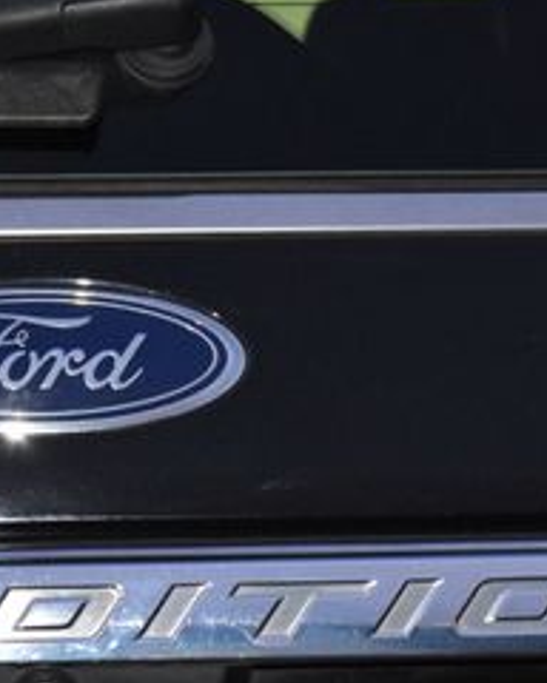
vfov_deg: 9.4
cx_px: 103
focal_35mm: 206
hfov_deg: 7.5
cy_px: 504
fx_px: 4174
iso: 2800
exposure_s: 1/30
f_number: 5.6
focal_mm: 55
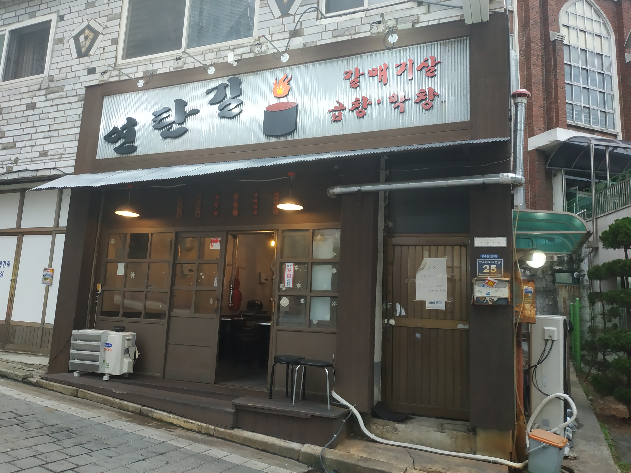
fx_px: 456
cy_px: 237
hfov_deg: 69.4
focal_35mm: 25
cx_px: 306
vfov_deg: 54.9
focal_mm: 3.94
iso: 250
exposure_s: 1/120
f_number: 1.9
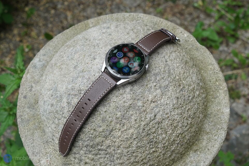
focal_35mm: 38
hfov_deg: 50.7
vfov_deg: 35.0
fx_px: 263
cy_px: 83
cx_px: 124
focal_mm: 38
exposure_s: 1/160
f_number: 7.1
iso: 250
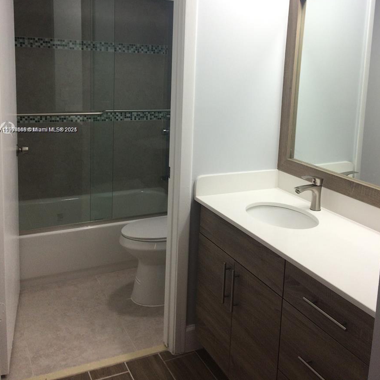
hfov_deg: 47.2
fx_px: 435
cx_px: 192
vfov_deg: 46.6
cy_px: 130
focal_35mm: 35
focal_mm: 4.15
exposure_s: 1/60
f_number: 2.2
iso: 50
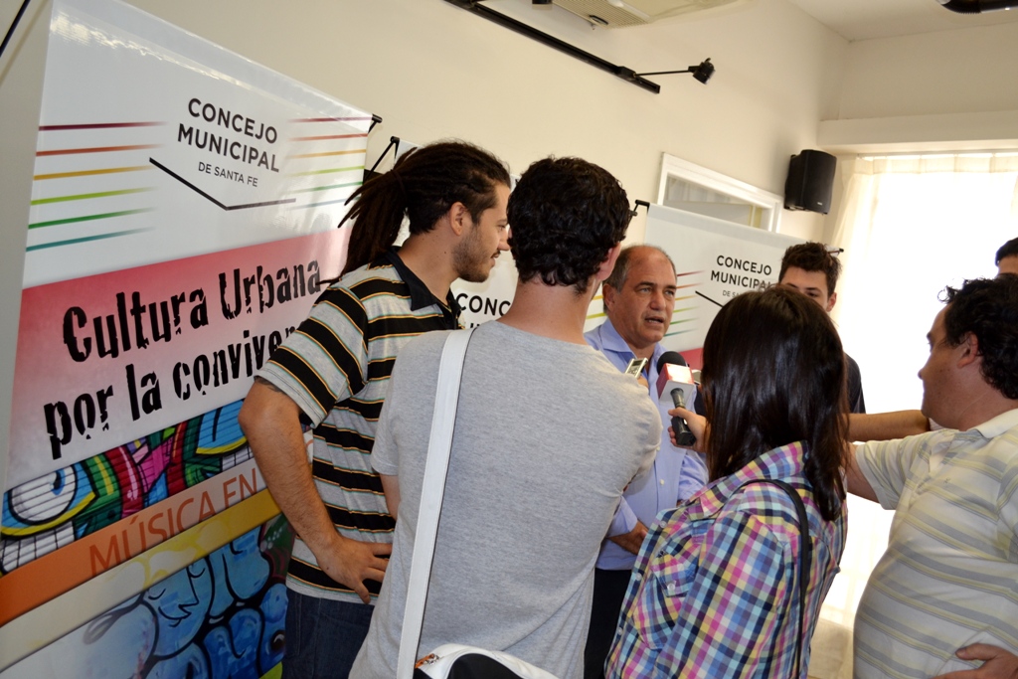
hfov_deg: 57.2
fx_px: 933
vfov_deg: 40.0
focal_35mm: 33
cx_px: 509
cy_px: 340
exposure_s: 1/80
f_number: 4
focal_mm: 22
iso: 400
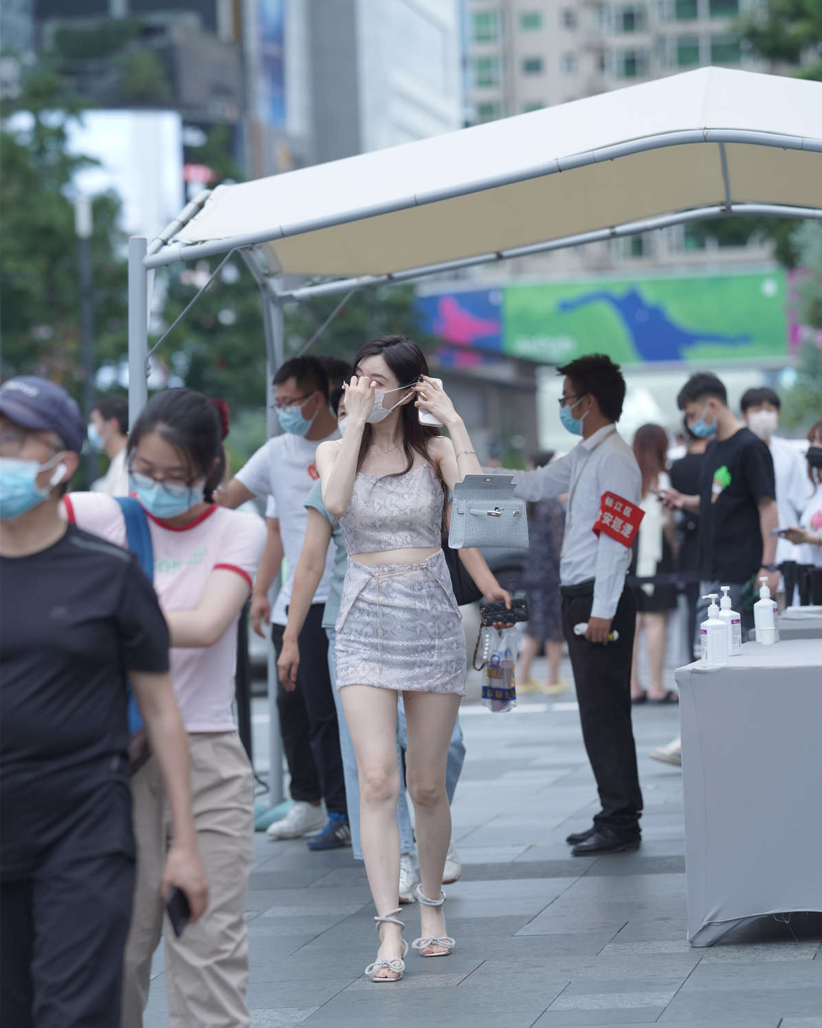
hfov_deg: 10.1
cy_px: 583
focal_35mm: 153
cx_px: 413
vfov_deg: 12.6
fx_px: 4655
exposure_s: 1/500
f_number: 3.2
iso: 500
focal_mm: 135
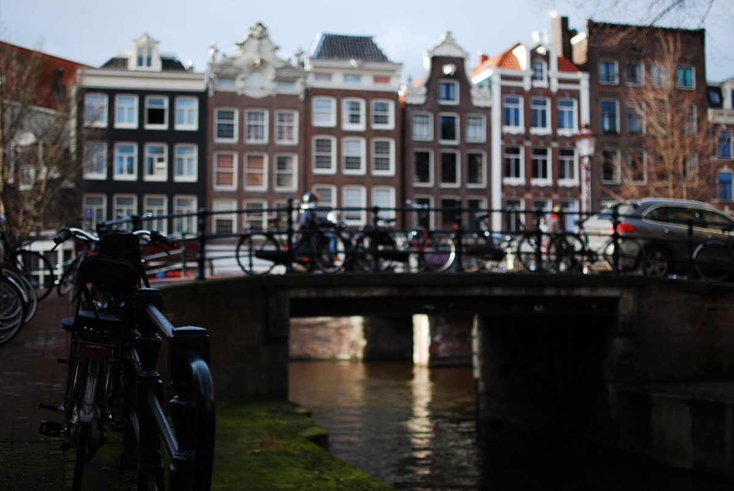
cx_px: 367
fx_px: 1072
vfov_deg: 25.8
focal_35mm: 52
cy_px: 246
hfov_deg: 37.8
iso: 100
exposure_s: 1/1250
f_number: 1.8
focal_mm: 35
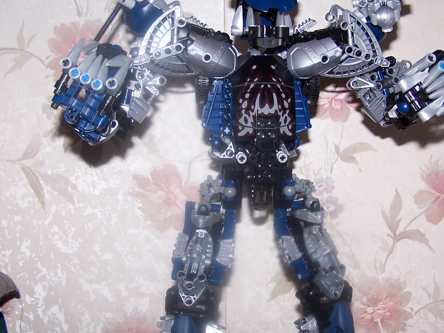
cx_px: 261
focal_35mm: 62
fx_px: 795
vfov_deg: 23.6
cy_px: 189
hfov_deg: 31.1
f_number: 2.8
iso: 80
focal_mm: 6.3
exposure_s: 1/60
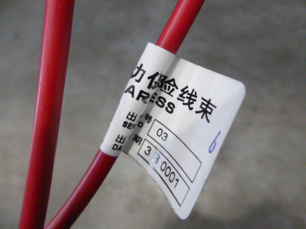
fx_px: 221
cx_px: 153
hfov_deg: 69.4
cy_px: 114
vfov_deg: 54.9
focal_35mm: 25
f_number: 3.1
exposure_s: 1/25
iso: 800
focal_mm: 4.5
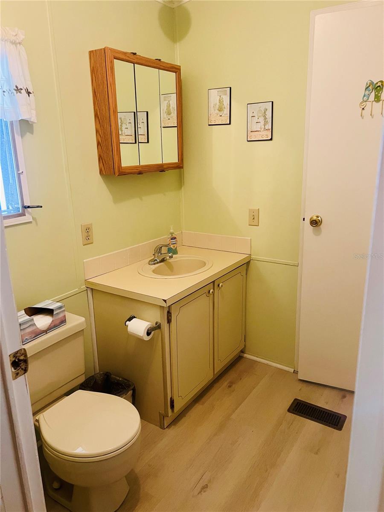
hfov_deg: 53.1
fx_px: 385
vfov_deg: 67.3
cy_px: 256
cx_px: 192
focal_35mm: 26
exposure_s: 1/60
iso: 250
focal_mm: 5.7
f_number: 1.5
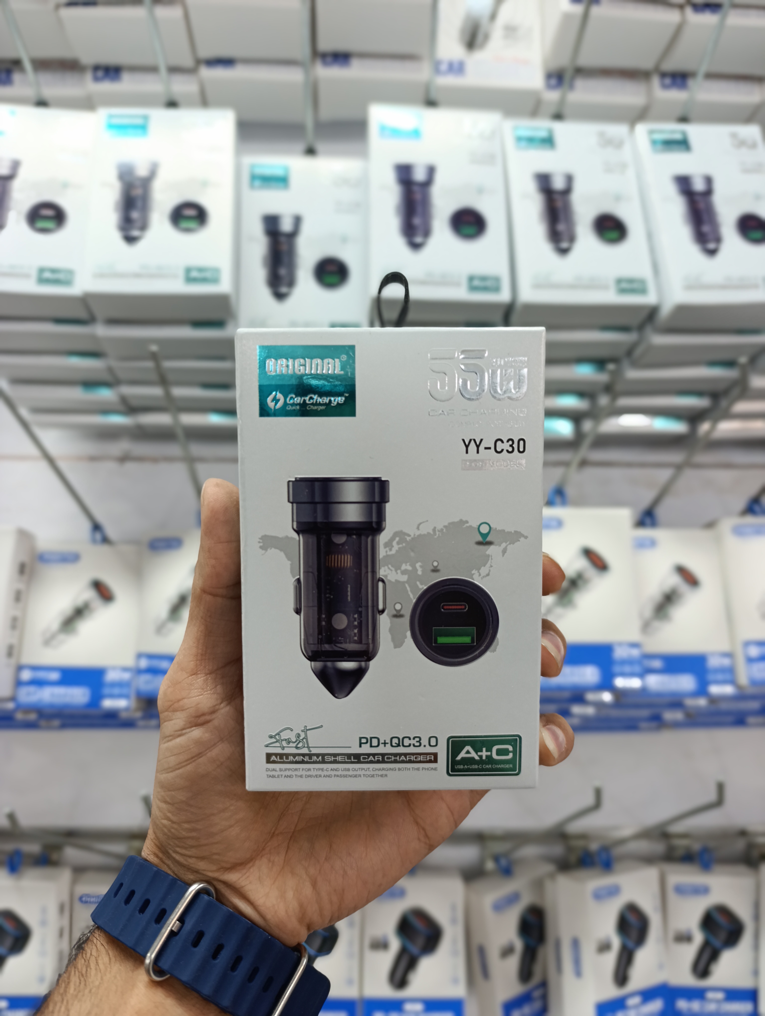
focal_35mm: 23
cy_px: 508
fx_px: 676
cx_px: 382
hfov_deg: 59.0
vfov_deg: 73.8
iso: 250
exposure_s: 1/100
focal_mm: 6.14
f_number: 1.6
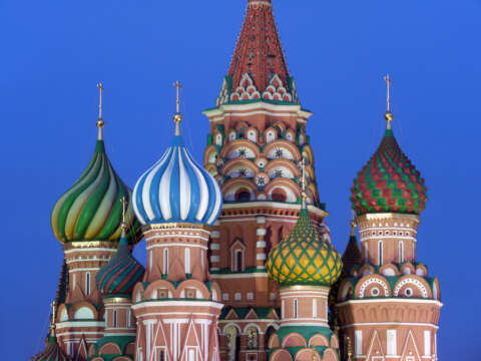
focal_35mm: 140
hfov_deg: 14.1
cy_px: 180
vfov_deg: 10.6
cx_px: 240
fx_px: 1945
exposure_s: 1/5
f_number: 5.8
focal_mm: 70
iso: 400
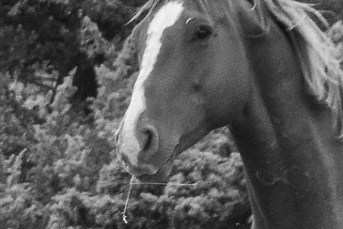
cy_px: 486
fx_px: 4510
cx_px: -380
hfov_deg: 4.3
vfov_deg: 2.9
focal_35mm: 473
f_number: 7.1
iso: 400
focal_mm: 48
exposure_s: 1/800
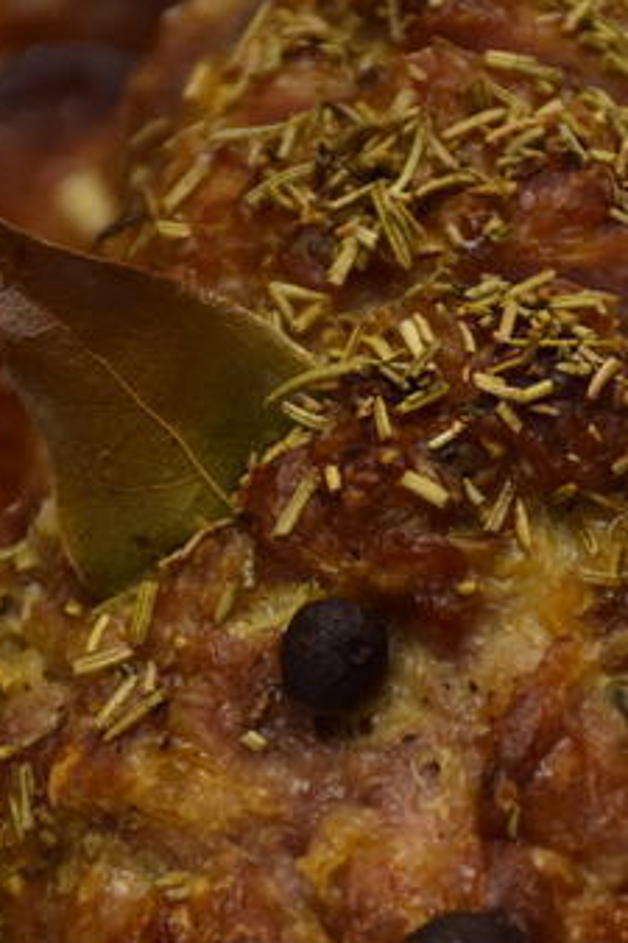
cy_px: 568
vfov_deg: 4.2
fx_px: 13017
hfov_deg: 2.8
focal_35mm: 497
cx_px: 371
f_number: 5.6
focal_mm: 112
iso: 1600
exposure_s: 1/30
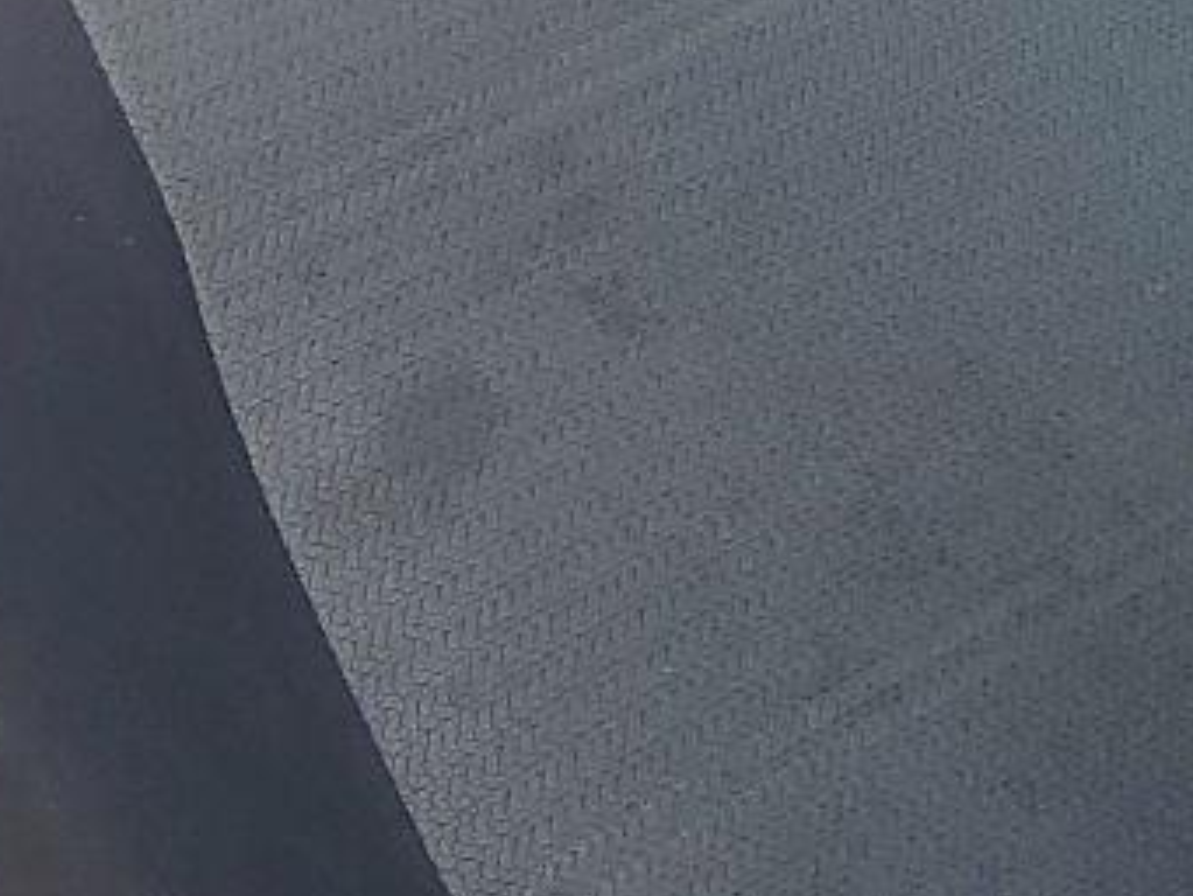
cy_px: -564
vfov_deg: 11.5
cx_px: 787
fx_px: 4206
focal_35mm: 122
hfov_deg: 16.1
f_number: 1.5
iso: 50
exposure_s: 1/278
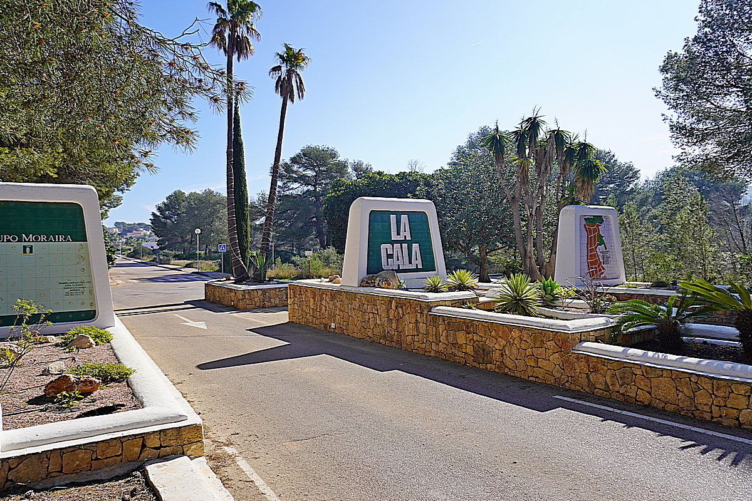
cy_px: 250
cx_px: 376
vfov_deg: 53.1
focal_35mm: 24
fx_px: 501
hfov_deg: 73.7
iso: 100
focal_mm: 16
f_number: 5
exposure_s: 1/640
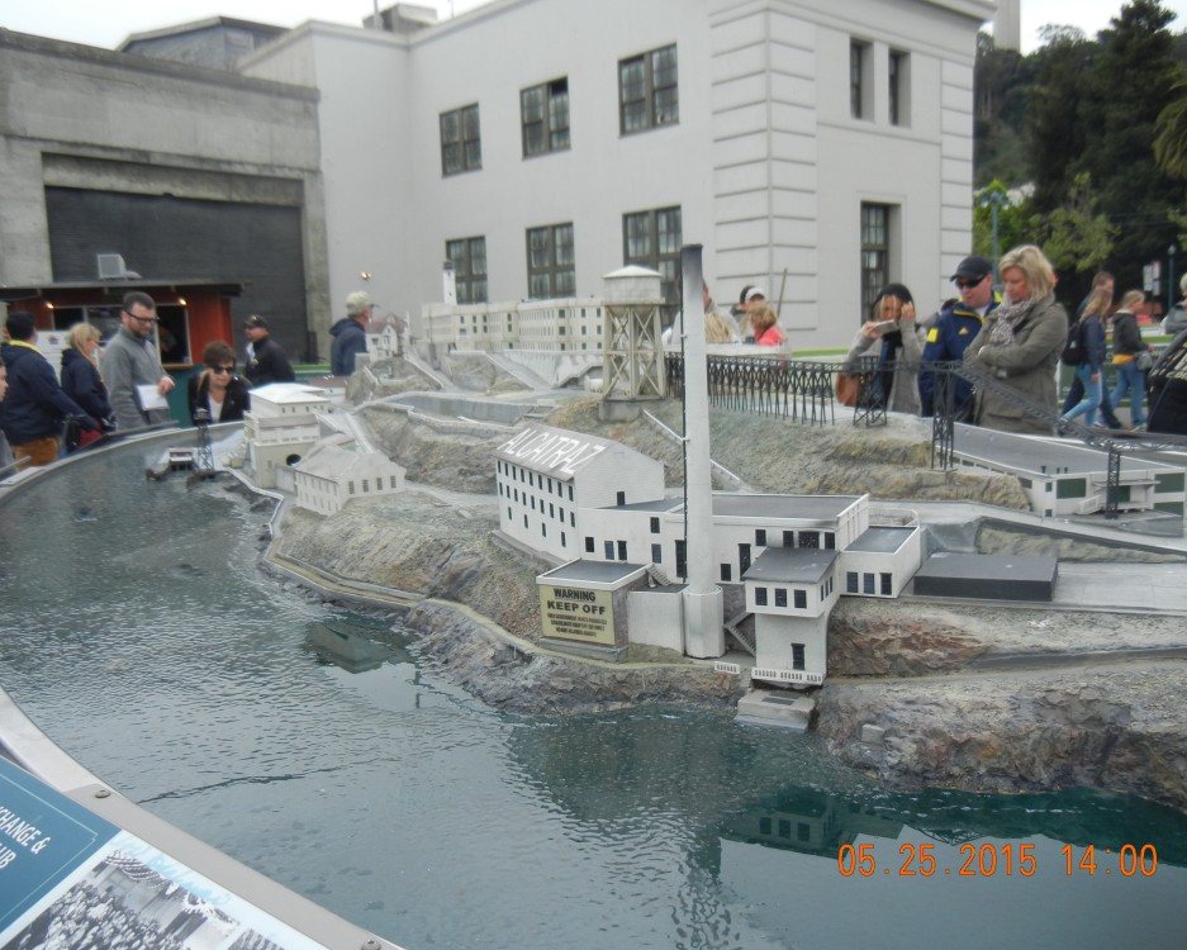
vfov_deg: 45.8
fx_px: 1124
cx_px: 588
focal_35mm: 32
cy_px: 475
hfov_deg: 55.7
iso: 160
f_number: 7
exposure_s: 1/272
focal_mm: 5.4
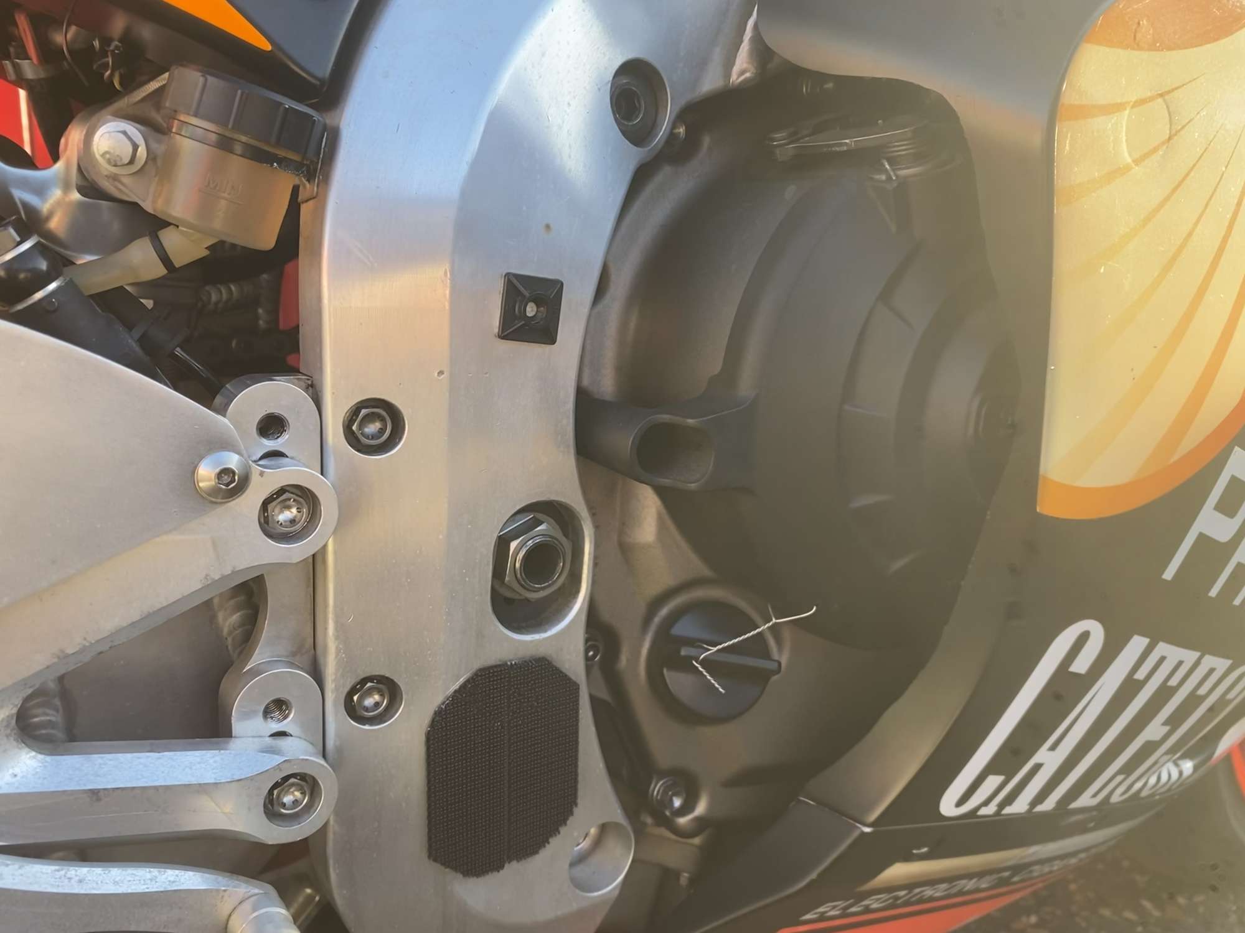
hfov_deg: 67.3
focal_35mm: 26
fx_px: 935
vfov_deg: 53.1
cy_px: 466
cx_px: 622
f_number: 1.8
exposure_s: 1/137
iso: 32
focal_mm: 4.25
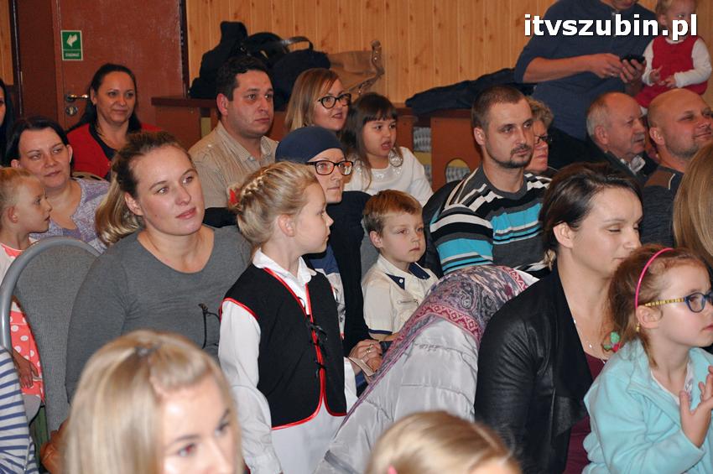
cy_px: 237
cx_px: 356
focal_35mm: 99
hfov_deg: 20.6
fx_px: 1959
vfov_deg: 13.8
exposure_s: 1/60
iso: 1250
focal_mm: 66
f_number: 5.3
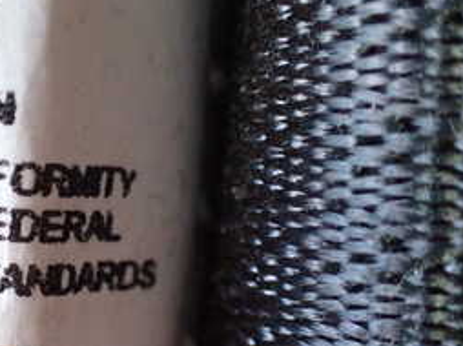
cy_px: 229
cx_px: 9
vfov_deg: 20.6
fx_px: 949
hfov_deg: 26.1
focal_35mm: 71
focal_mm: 5.4
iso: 500
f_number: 2.3
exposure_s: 1/125
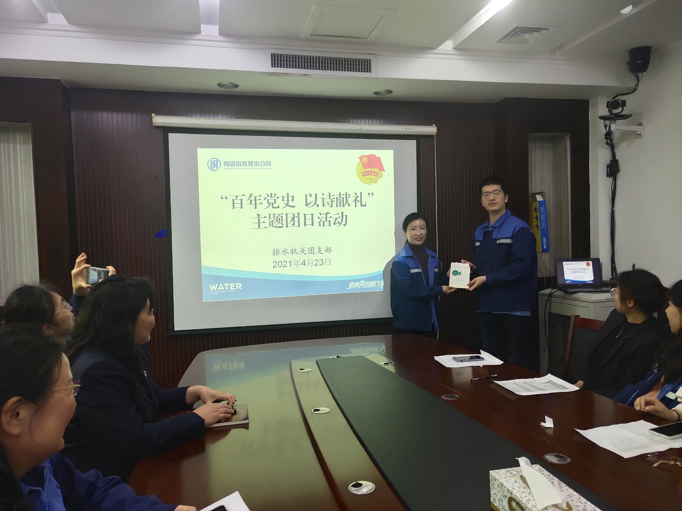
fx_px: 571
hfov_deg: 61.7
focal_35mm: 29
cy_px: 256
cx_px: 341
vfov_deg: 48.2
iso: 252
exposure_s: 1/50
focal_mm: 4.27
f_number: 1.8
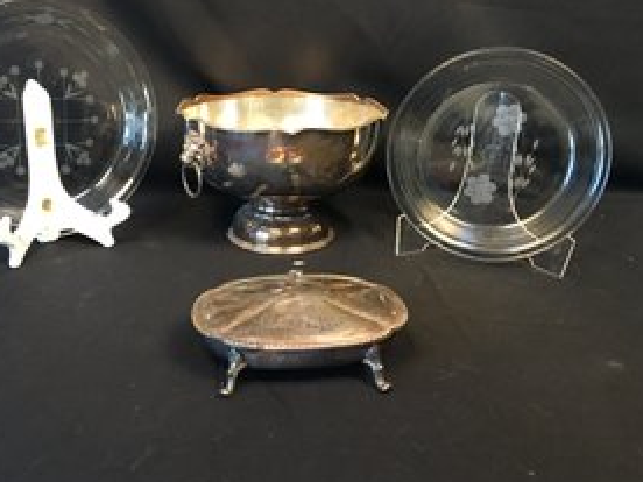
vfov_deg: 39.6
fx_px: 669
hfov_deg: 51.2
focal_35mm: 36
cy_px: 215
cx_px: 274
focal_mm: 4.15
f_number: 2.2
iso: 200
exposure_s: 1/20
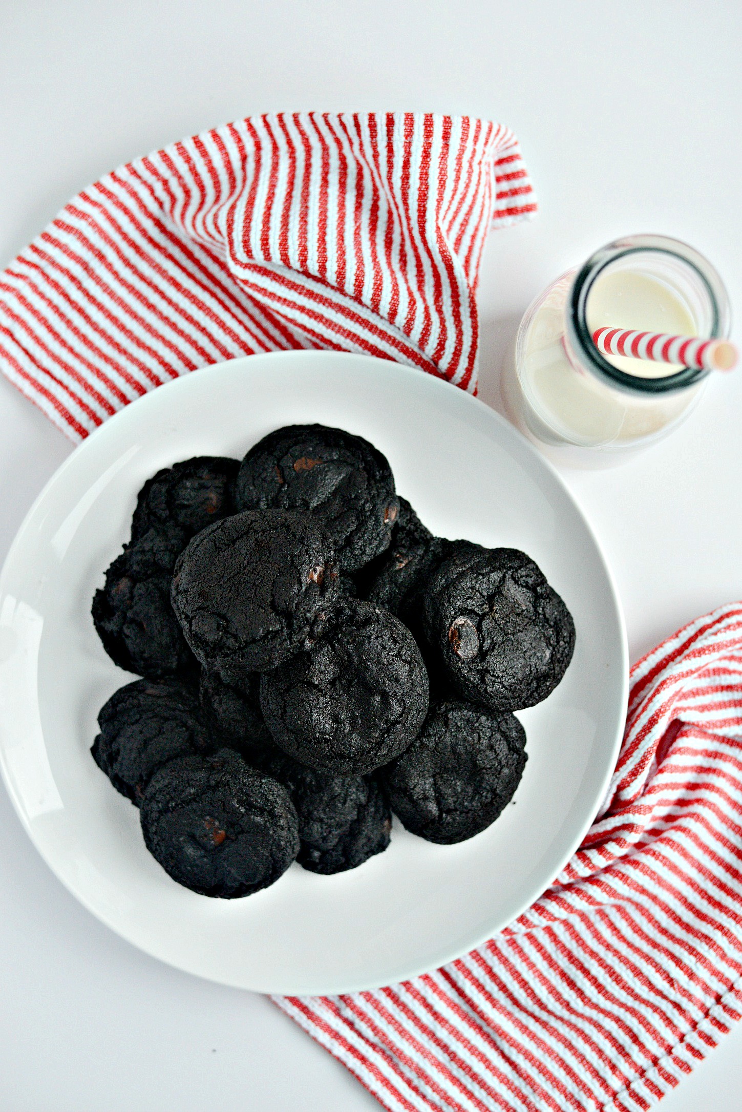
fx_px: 1544
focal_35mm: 50
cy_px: 556
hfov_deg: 27.0
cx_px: 371
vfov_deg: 39.6
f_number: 3.2
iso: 1600
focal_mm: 50
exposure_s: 1/125
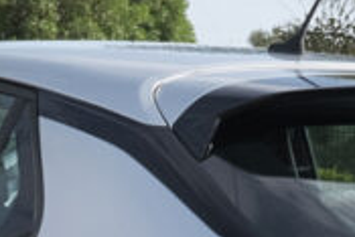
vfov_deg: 5.4
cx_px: 130
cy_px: 412
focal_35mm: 252
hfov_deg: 8.2
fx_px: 2487
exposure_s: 1/160
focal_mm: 28.8
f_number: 9
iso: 160
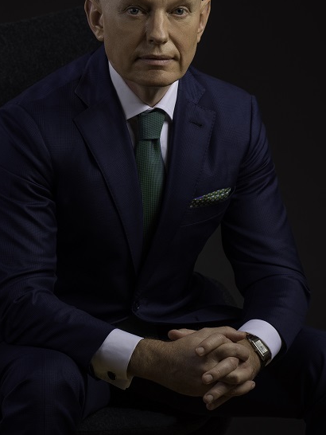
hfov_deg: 9.5
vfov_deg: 12.7
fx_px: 1945
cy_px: 180
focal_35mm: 155
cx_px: 46
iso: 100
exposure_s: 1/160
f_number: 7.1
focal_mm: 86
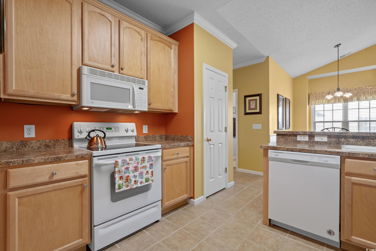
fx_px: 167
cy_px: 126
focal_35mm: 16
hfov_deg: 96.7
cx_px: 188
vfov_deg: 73.8
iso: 1000
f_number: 8
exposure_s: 1/15
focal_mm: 16
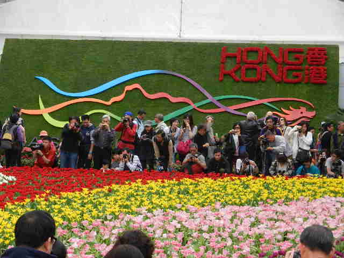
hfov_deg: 18.5
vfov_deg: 14.0
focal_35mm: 106
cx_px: 172
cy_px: 129
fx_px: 1053
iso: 160
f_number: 5
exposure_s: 1/200
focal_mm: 19.1
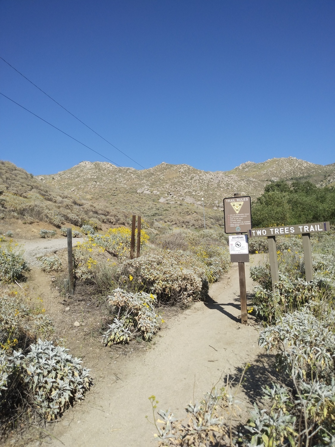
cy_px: 224
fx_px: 258
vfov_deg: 81.7
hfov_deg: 66.0
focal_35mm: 20
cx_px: 168
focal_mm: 3.54
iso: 100
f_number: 2
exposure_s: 1/1636
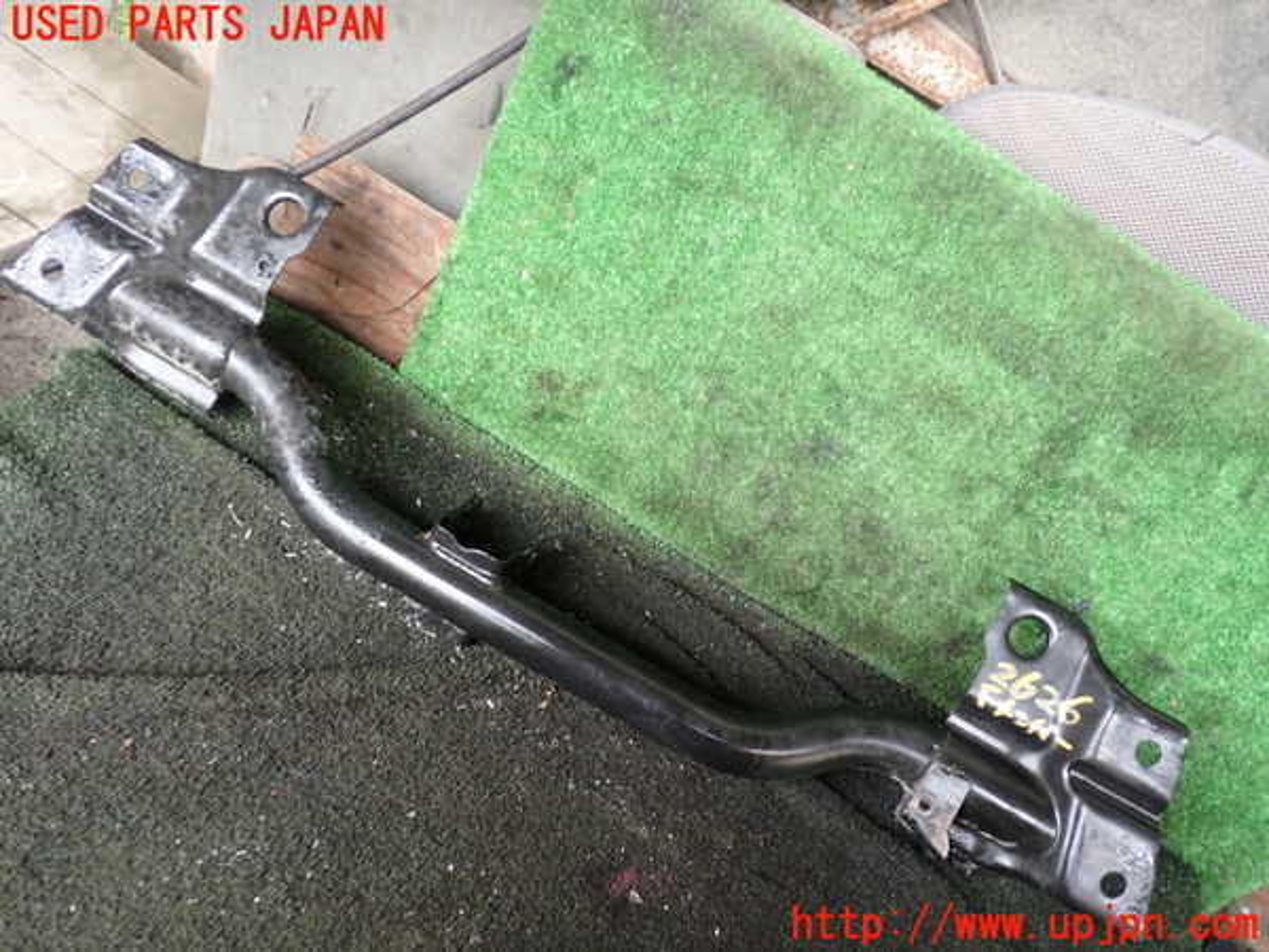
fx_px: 1100
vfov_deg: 46.8
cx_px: 634
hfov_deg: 60.0
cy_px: 476
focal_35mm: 30
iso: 200
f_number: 2.3
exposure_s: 1/40
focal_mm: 5.4
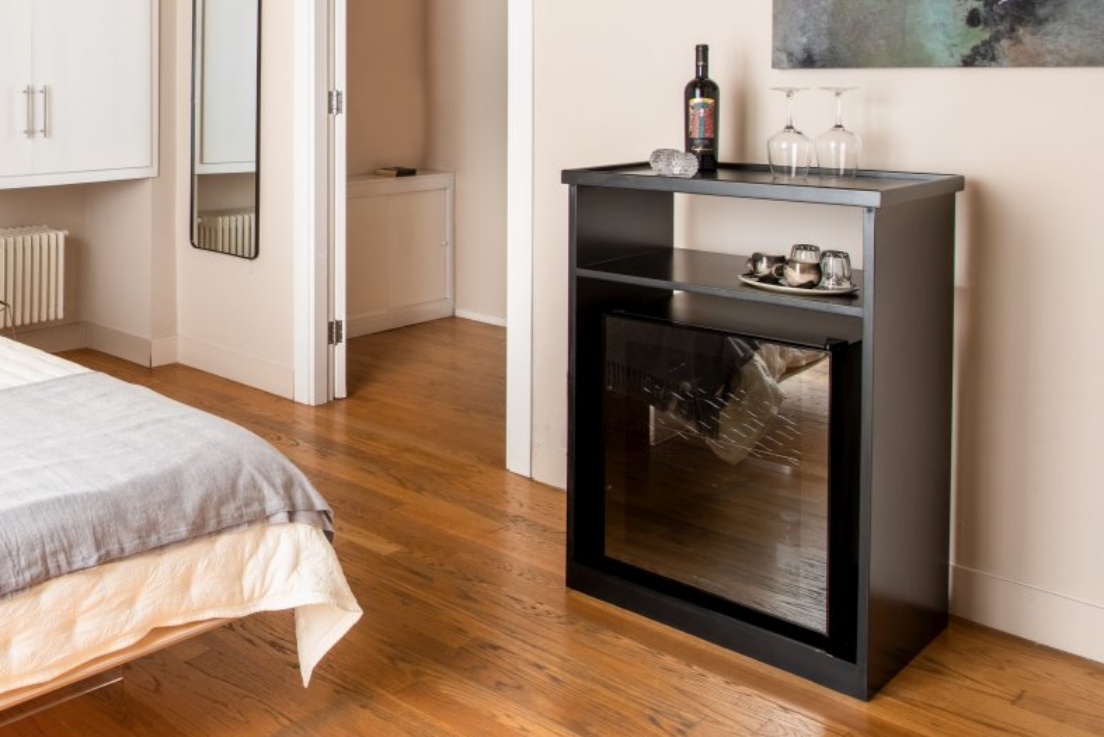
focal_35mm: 35
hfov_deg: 45.3
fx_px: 1073
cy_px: 98
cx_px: -17
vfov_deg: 36.0
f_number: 11
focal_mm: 17
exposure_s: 1/25
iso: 250
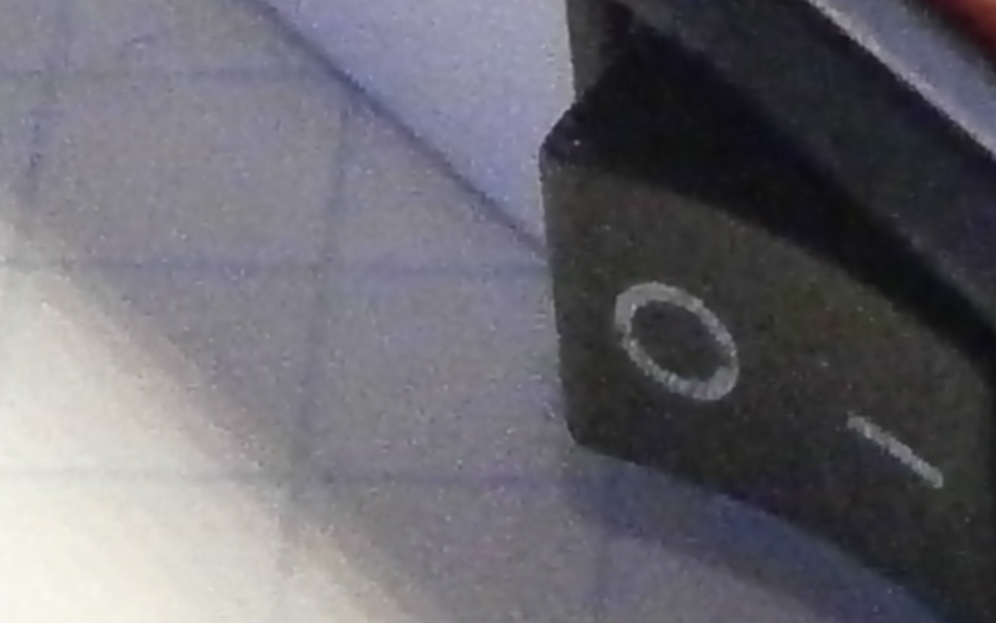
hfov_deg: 5.6
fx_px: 10071
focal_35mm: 371
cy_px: -734
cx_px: 1719
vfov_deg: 3.5
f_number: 3.4
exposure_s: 1/60
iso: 800
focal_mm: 8.3
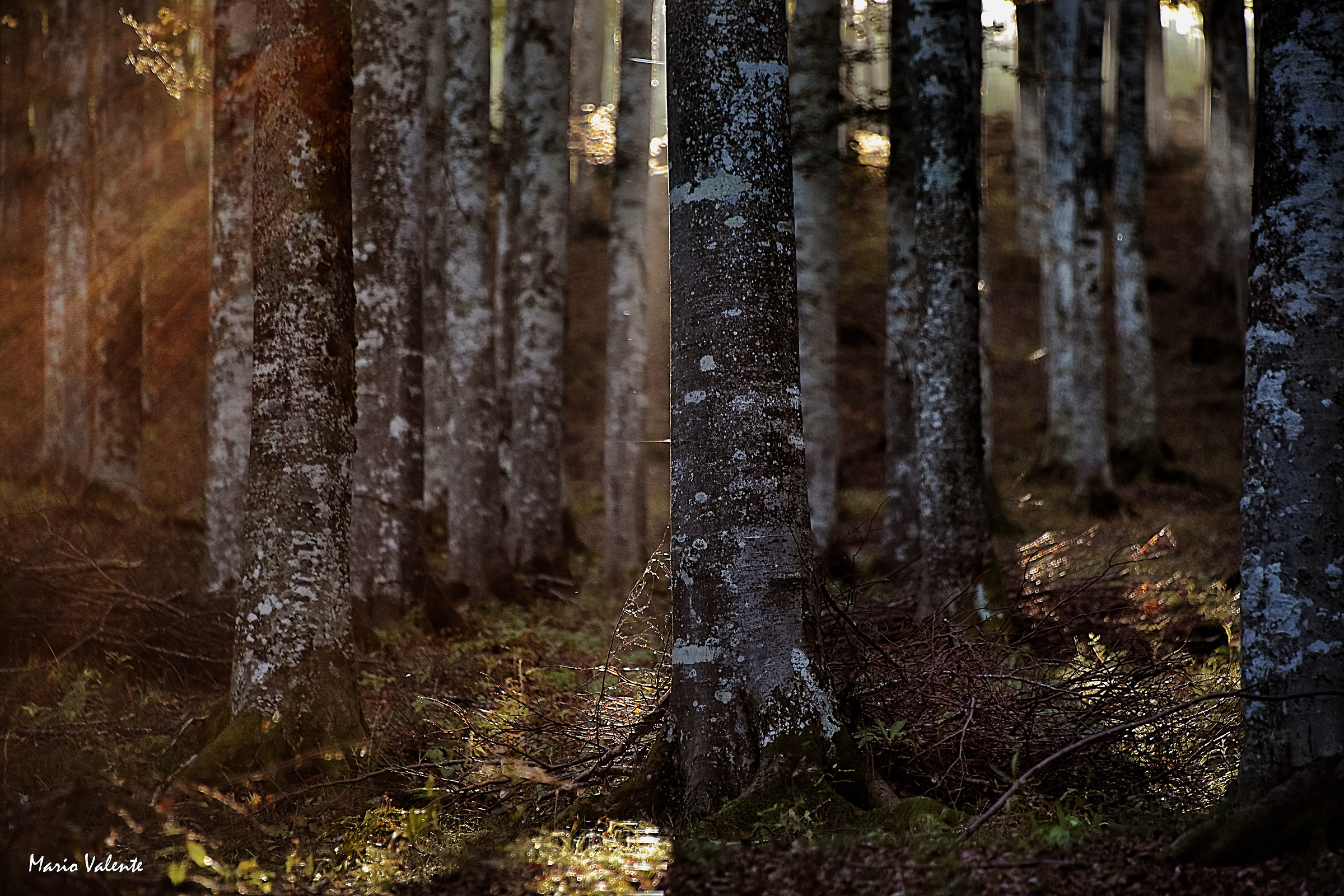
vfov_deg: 4.6
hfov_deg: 6.9
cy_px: 448
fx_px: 11201
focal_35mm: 300
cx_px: 672
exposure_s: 1/100
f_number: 5.6
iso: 320
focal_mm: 300
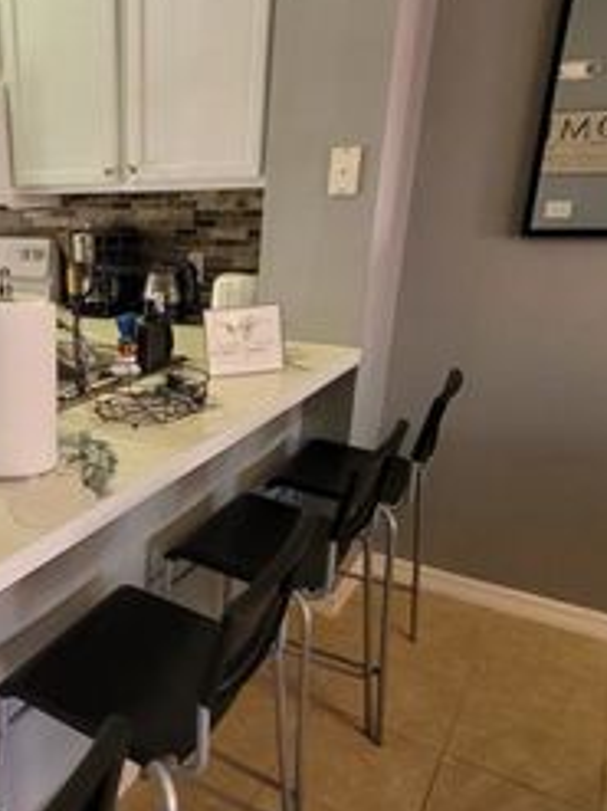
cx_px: 90
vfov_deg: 63.0
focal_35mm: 28
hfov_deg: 46.1
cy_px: 483
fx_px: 655
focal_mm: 1.74
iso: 320
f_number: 2.2
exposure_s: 1/60
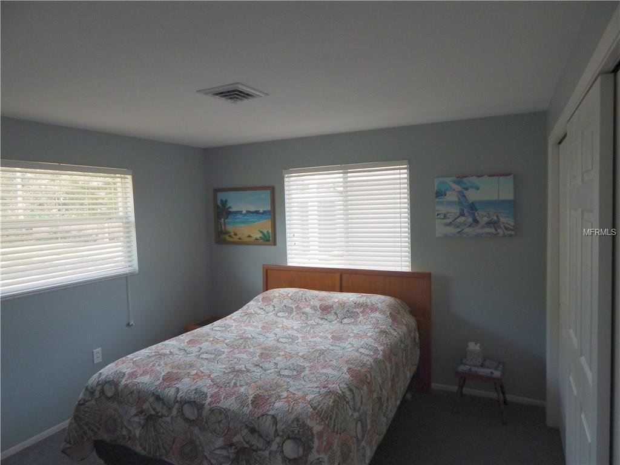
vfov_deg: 61.1
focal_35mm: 22
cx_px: 310
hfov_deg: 76.4
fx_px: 394
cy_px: 232
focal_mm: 4
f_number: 3
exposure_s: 1/125
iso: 125
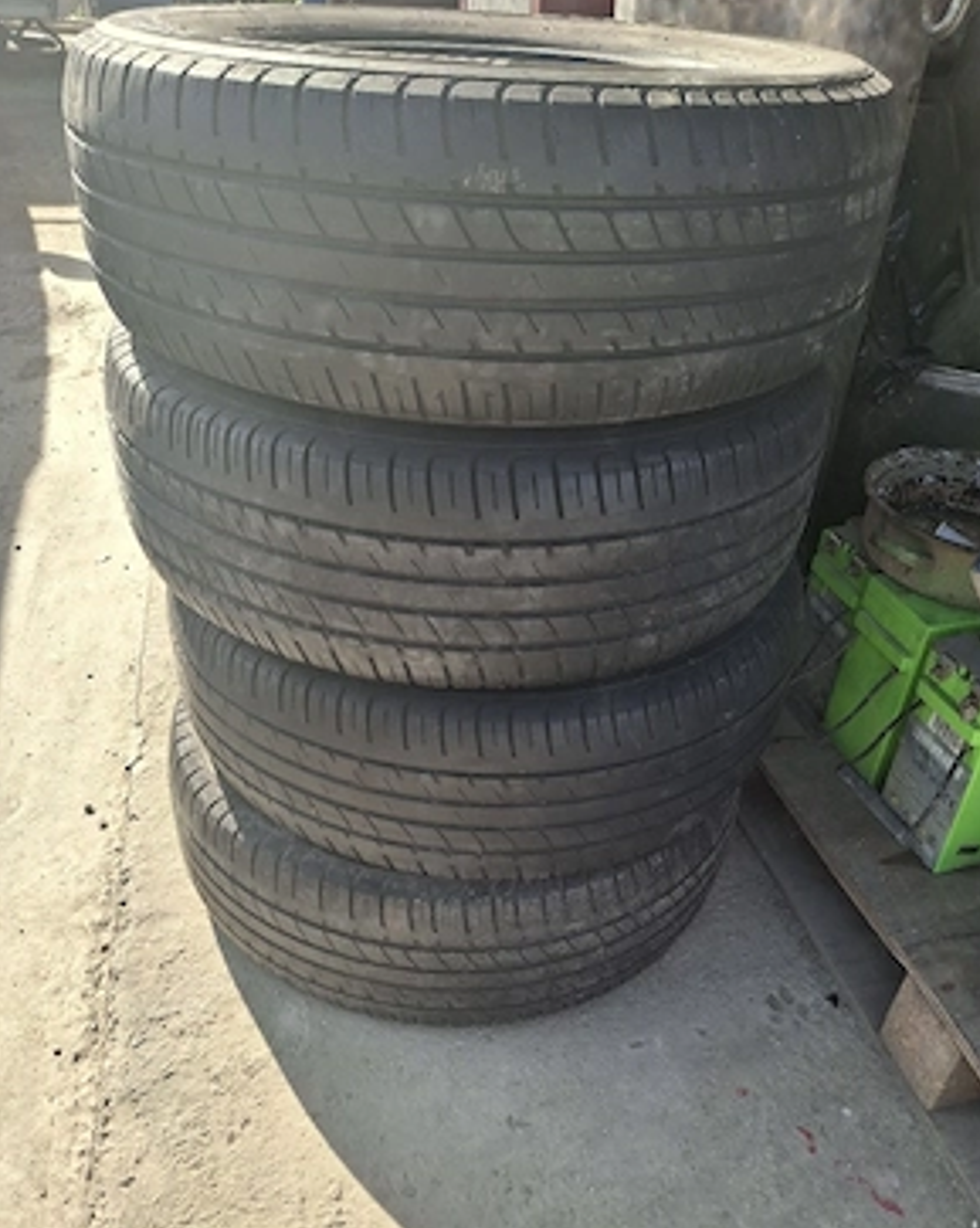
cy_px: 661
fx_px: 980
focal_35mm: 27
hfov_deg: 53.1
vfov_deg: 64.0
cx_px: 505
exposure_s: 1/588
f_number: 1.8
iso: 32
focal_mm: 4.69
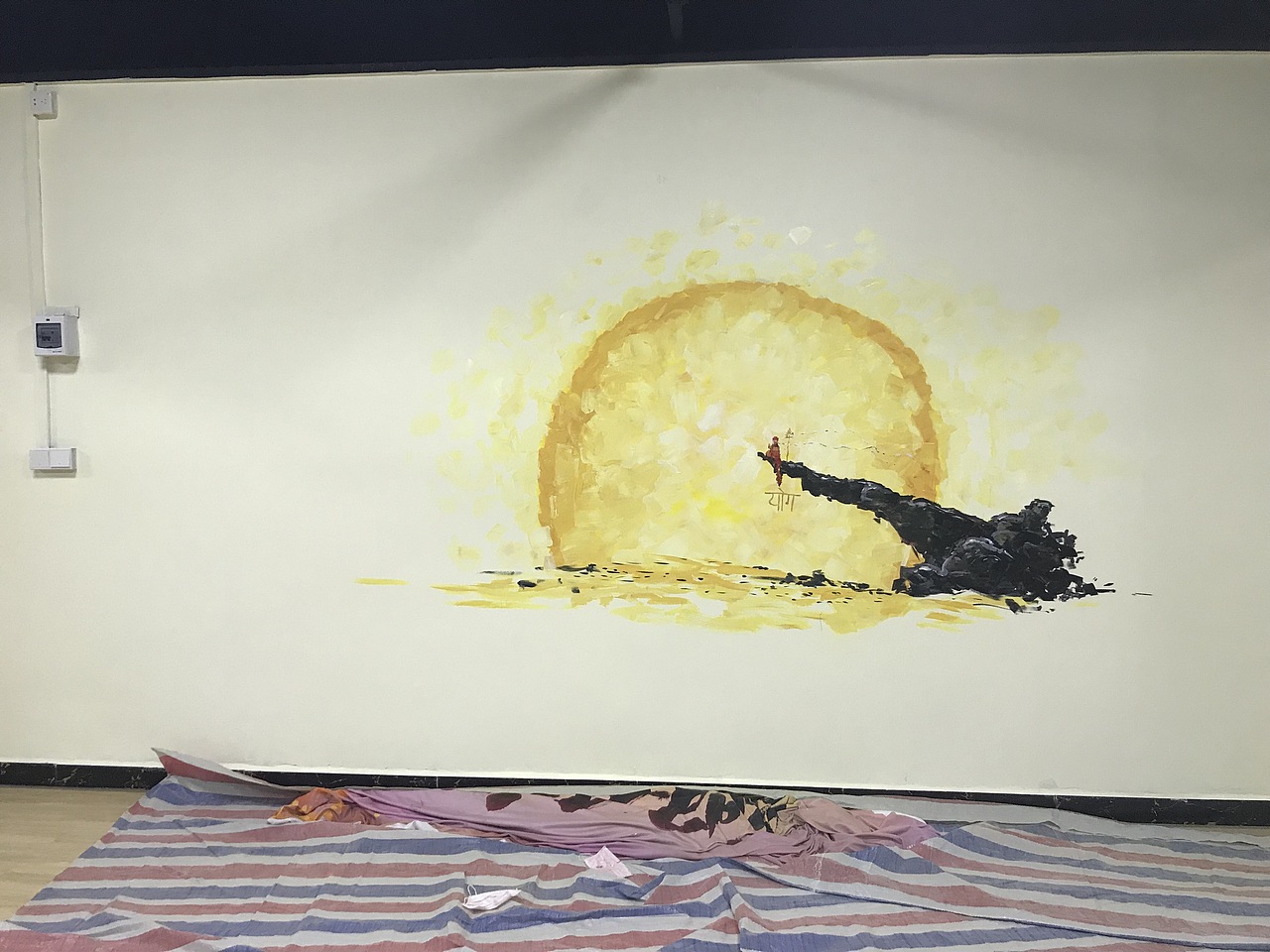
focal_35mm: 28
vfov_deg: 49.7
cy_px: 476
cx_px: 635
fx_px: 1027
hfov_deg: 63.4
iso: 40
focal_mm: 3.99
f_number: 1.8
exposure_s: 1/20
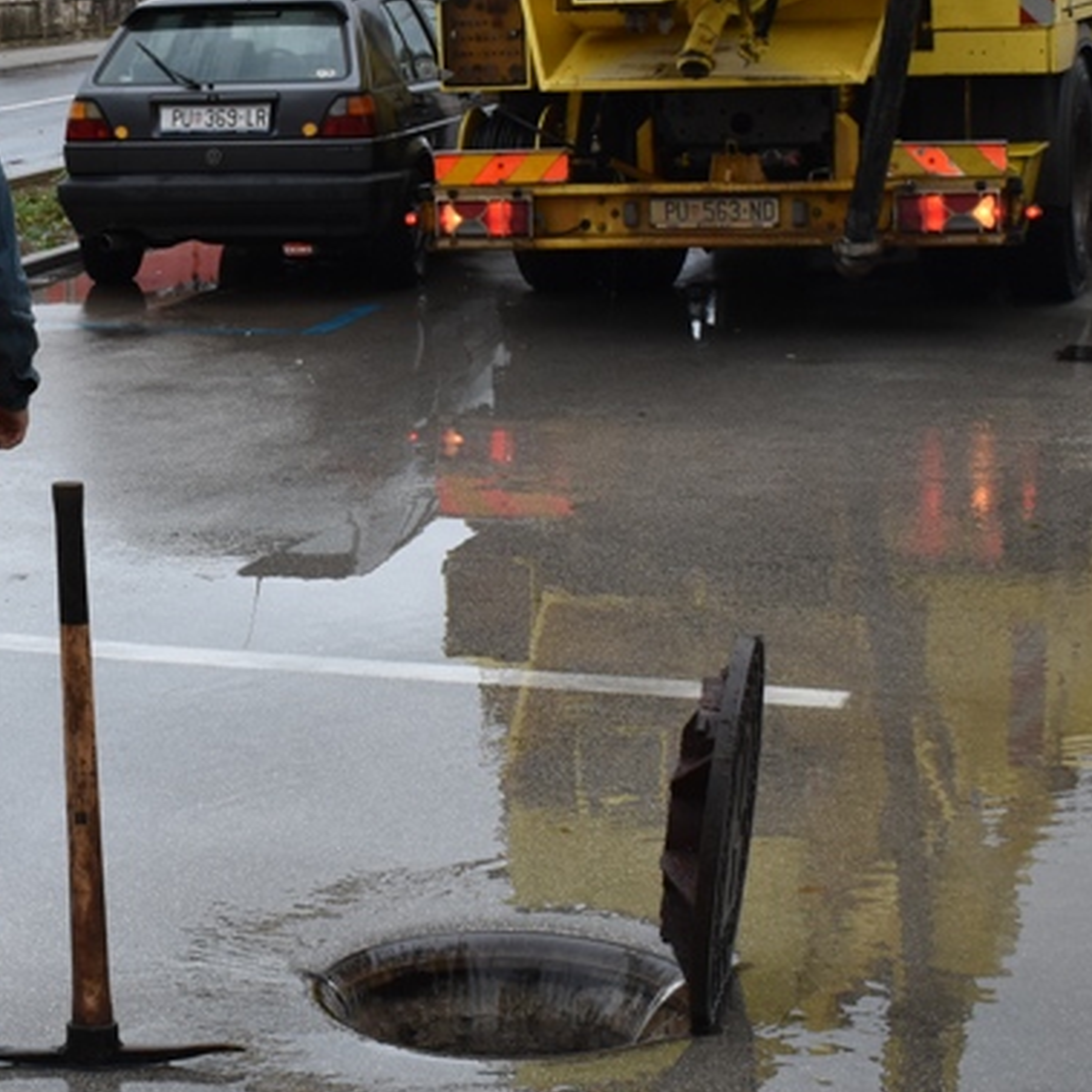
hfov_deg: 19.7
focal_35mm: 86
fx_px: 3075
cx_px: 95
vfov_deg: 20.1
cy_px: 350
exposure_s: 1/250
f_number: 8
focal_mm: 25
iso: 400
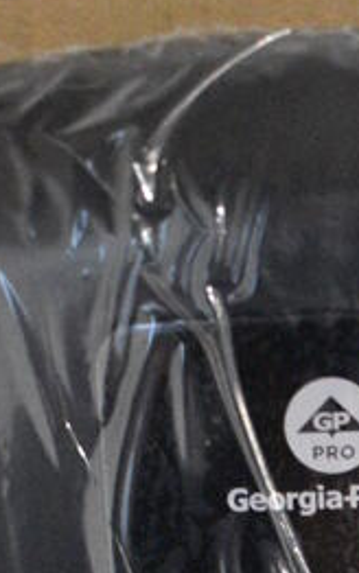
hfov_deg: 13.5
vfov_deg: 19.6
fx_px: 1501
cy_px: 788
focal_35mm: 96
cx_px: 324
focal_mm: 18
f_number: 3.5
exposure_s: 1/125
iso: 8000
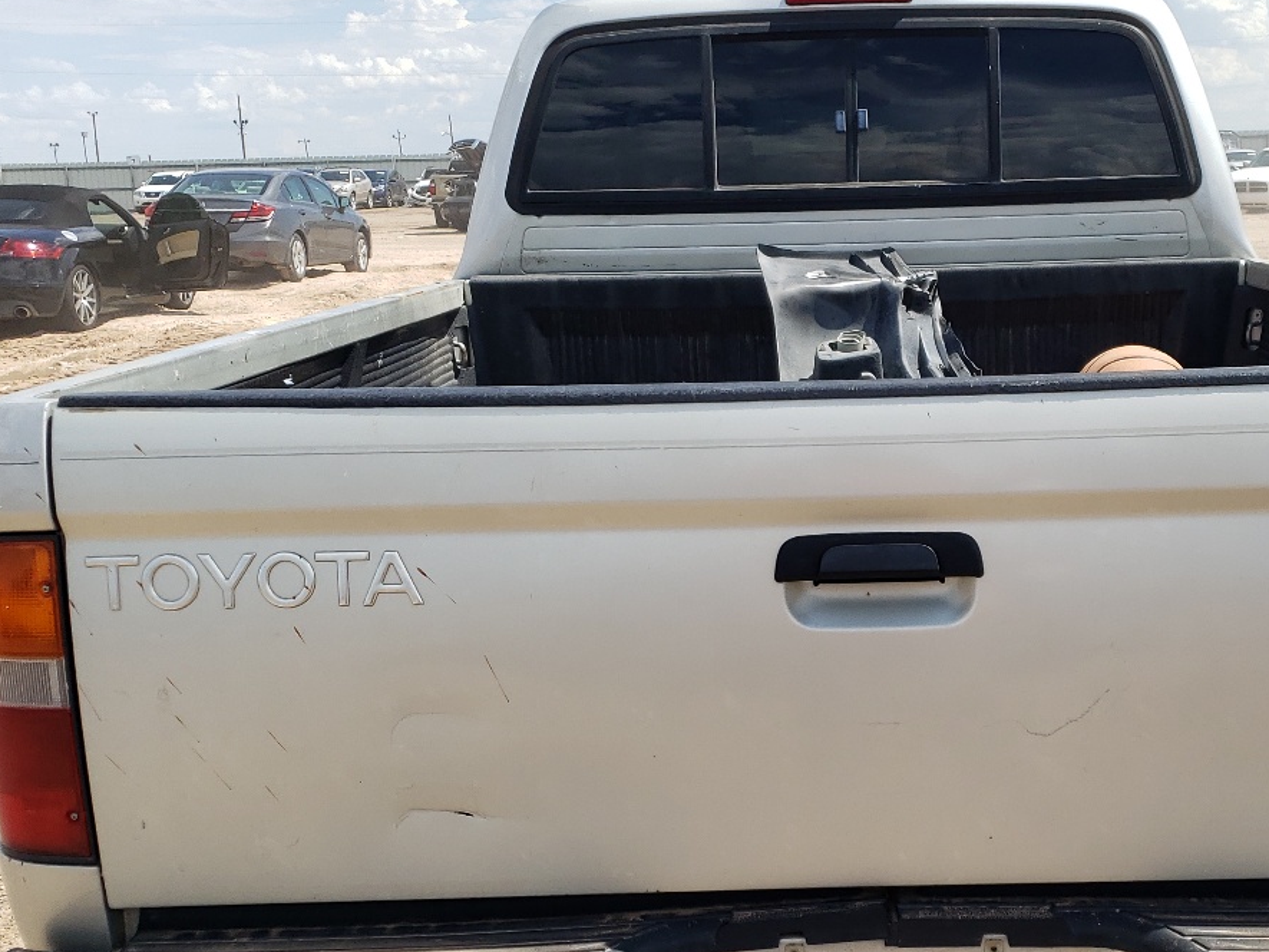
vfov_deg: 30.7
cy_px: 627
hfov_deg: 40.0
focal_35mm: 47
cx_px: 835
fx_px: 1723
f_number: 1.5
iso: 50
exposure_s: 1/3333
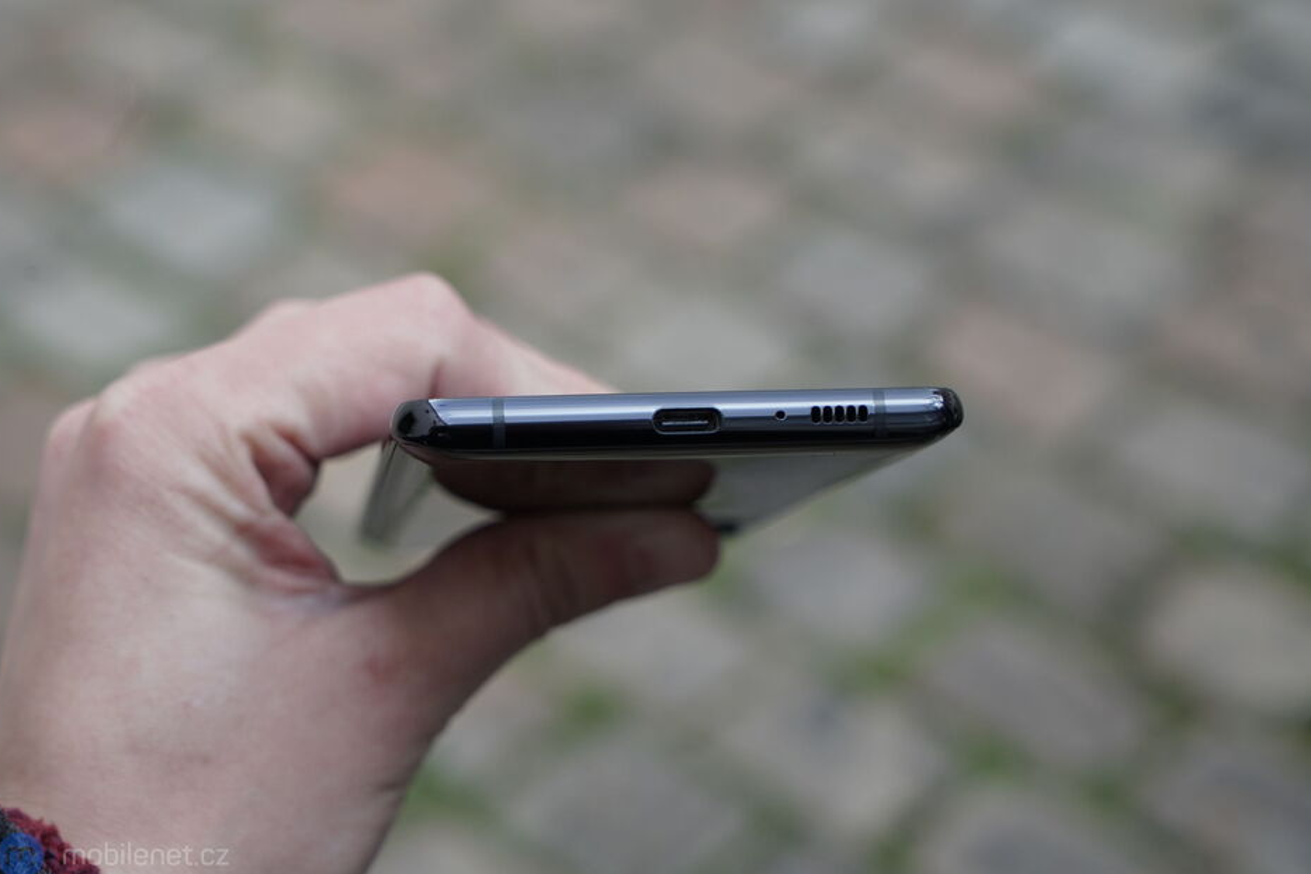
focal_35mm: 72
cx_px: 653
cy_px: 448
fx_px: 2622
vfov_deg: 18.9
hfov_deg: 28.1
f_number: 7.1
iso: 500
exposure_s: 1/200
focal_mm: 70
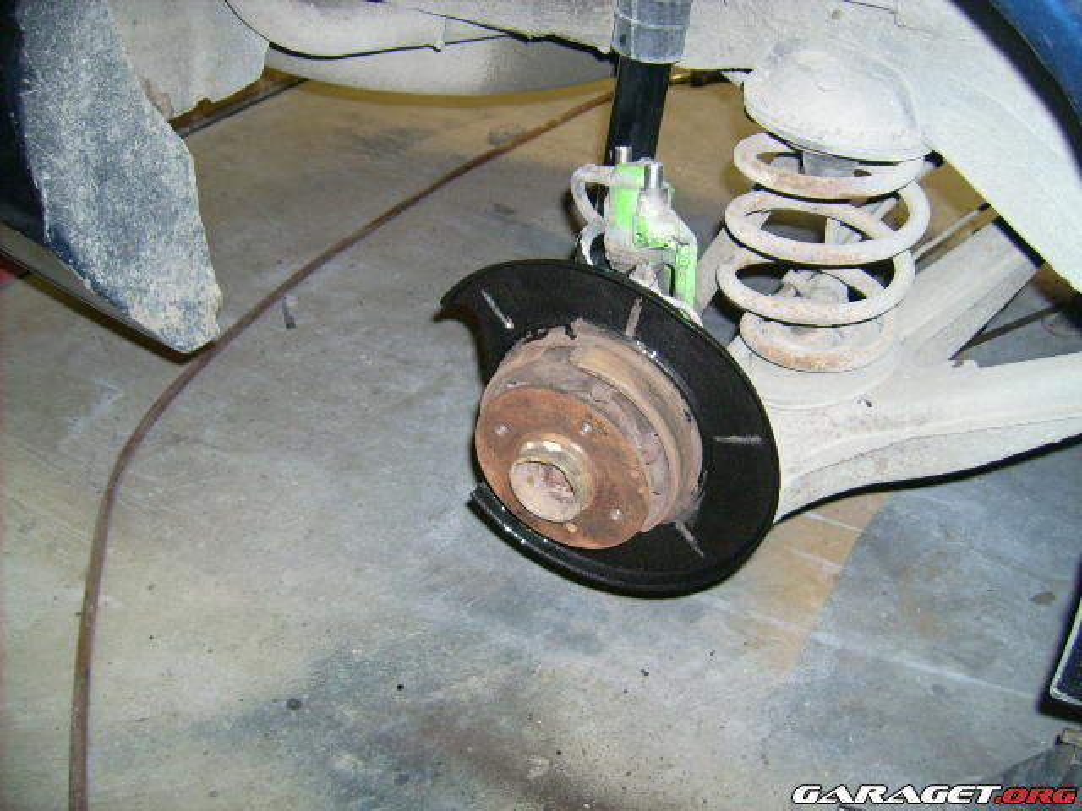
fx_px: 1094
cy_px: 406
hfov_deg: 52.6
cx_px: 541
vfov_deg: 40.7
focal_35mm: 35
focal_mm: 5.95
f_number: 2.8
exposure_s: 1/60
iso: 100
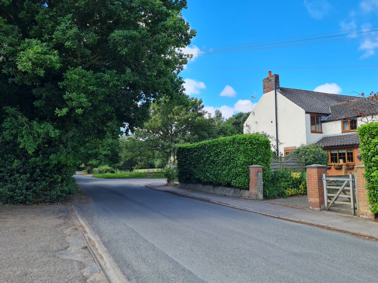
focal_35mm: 26
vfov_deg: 53.1
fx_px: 284
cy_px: 142
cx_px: 189
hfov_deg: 67.3
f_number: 1.8
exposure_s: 1/904
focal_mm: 5.4
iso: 50
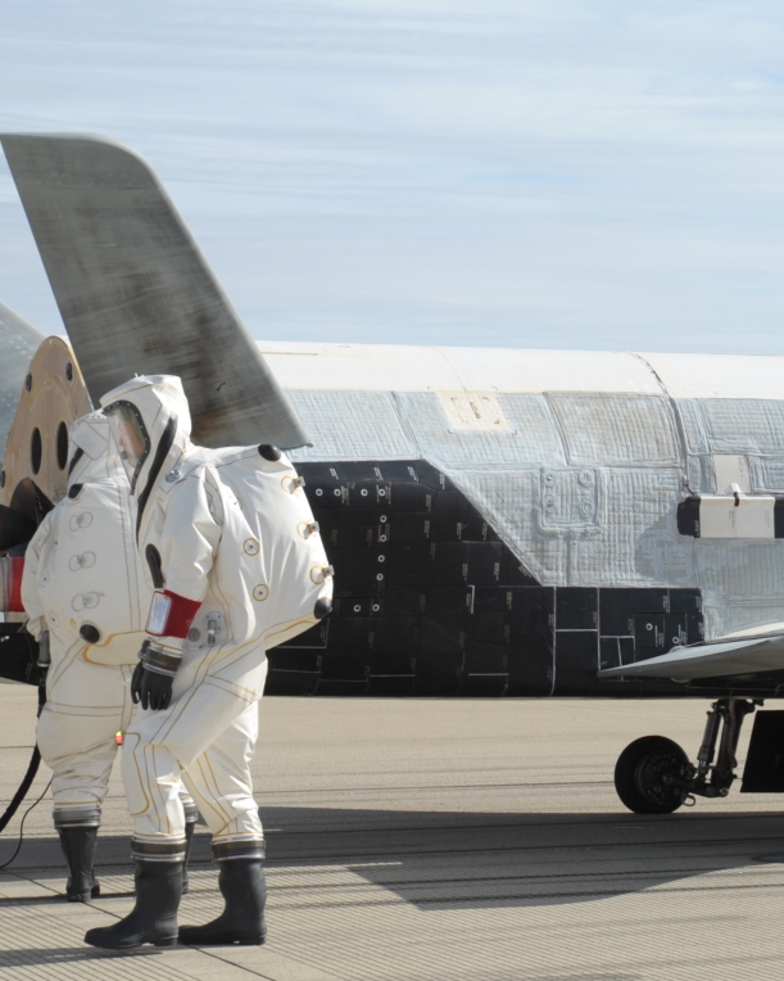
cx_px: 450
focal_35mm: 115
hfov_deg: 13.4
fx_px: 3336
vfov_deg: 16.7
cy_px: 489
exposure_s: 1/1250
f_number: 7.1
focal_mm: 44
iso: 400
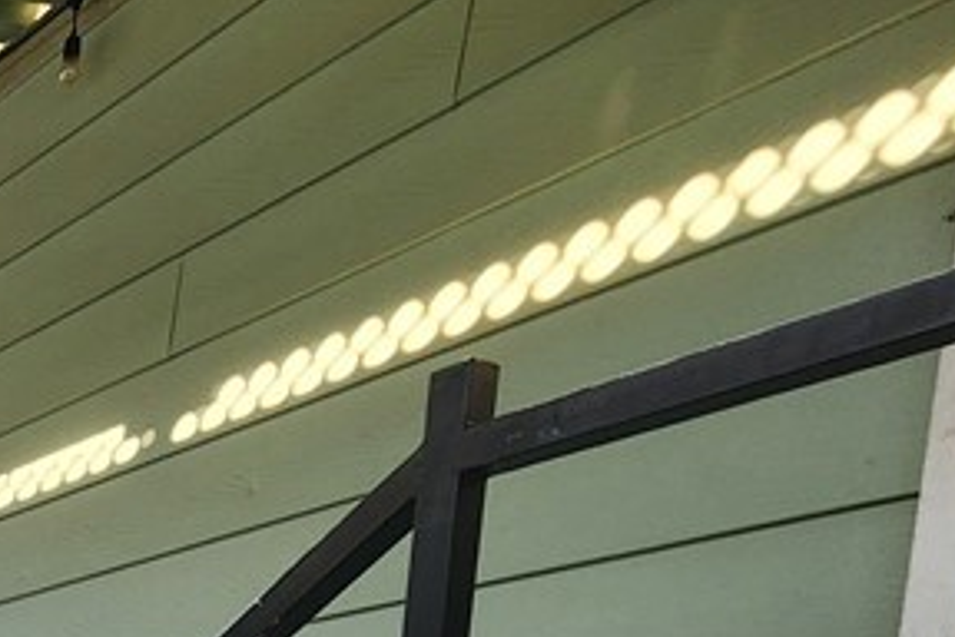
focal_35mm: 48
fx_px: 1273
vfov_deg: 20.8
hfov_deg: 27.5
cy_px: 1101
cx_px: -494
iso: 100
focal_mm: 2.2
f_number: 2.2
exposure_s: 1/120
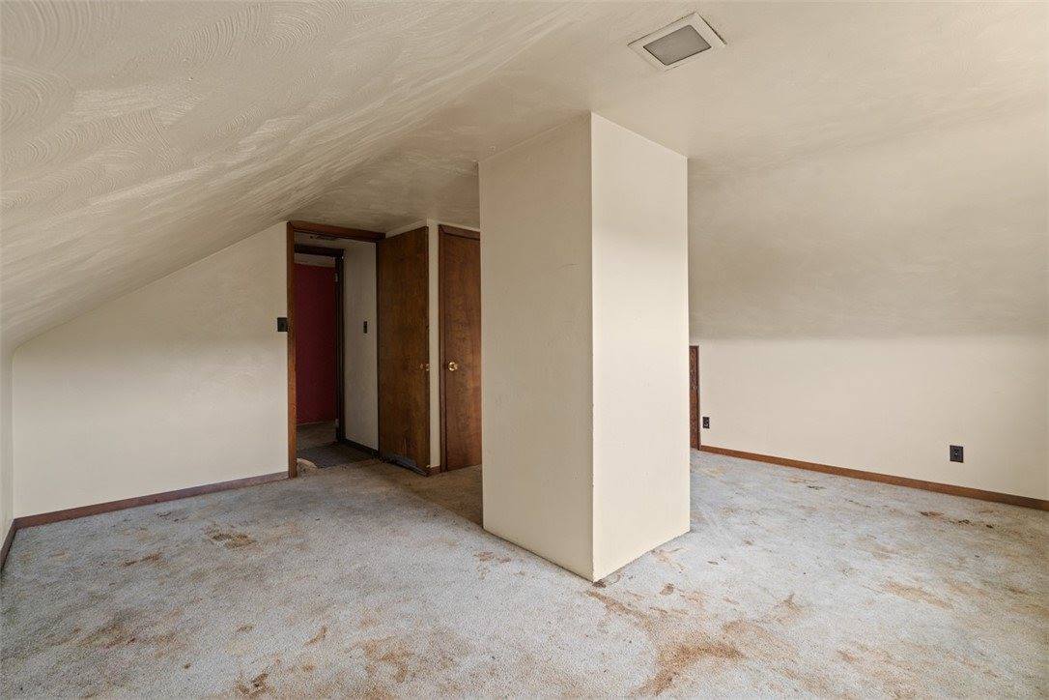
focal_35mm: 16
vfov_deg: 73.7
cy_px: 350
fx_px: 466
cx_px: 524
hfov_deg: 96.7
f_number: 8
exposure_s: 1/6
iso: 400
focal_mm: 16
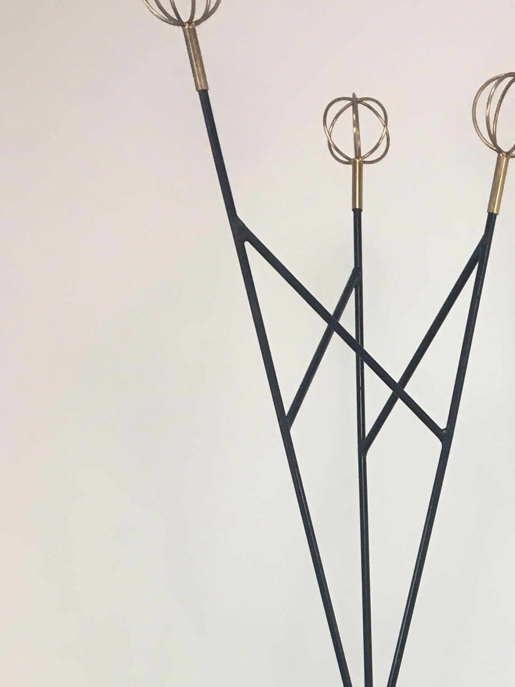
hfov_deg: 18.0
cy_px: 764
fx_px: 1528
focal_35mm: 77
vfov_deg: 23.7
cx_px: 647
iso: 32
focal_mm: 4.15
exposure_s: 1/33
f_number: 2.2
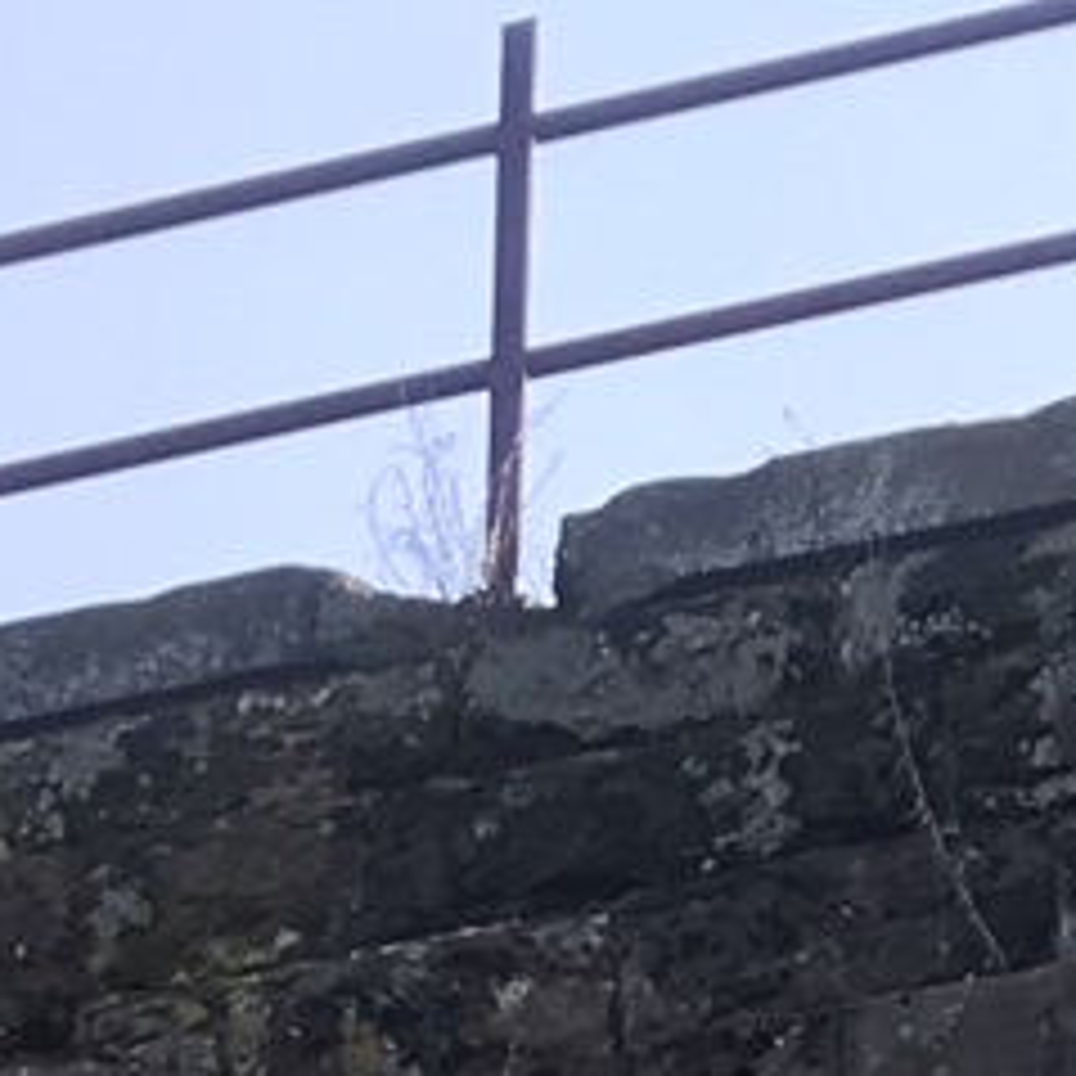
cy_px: 3025
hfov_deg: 8.2
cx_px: 243
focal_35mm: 212
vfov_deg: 7.4
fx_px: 7455
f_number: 1.8
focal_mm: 3.99
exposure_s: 1/488
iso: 20
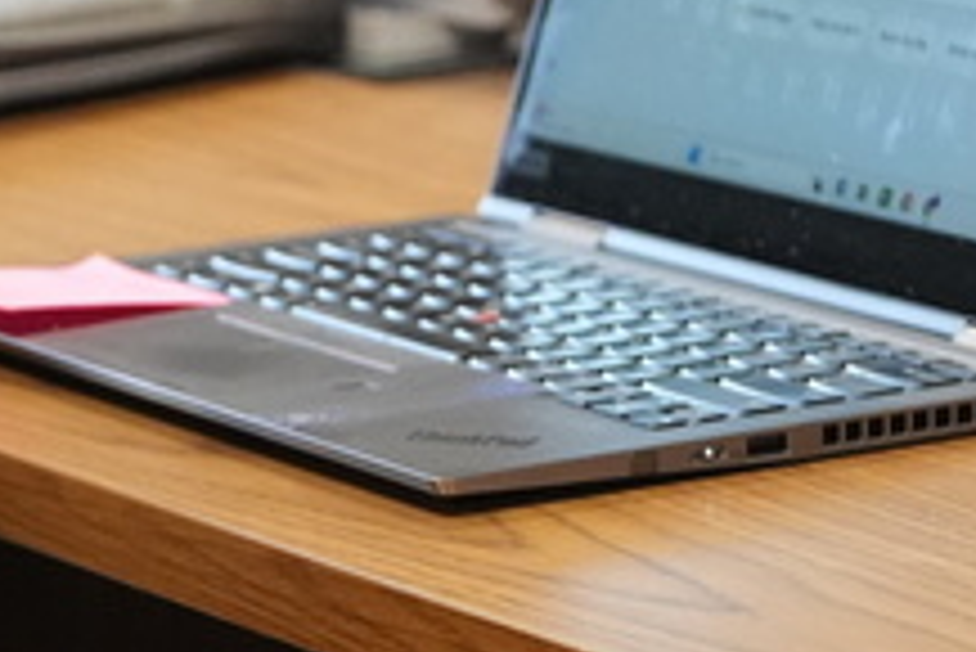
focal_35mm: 236
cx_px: -229
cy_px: -115
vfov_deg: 5.8
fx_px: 6402
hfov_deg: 8.6
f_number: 2.8
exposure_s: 1/320
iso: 4000
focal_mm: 50
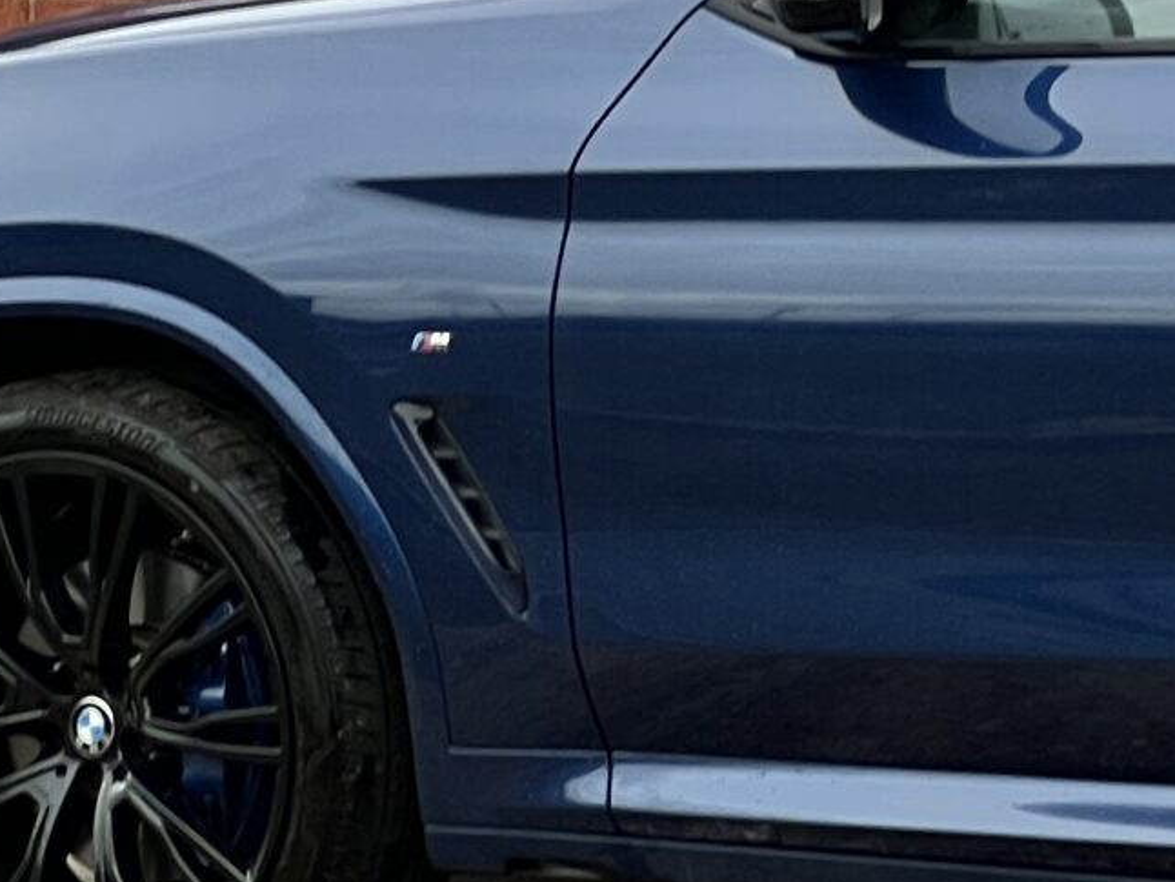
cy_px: -96
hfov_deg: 6.4
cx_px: 1923
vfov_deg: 4.9
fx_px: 10357
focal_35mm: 305
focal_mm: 9
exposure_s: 1/99
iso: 32
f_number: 2.8
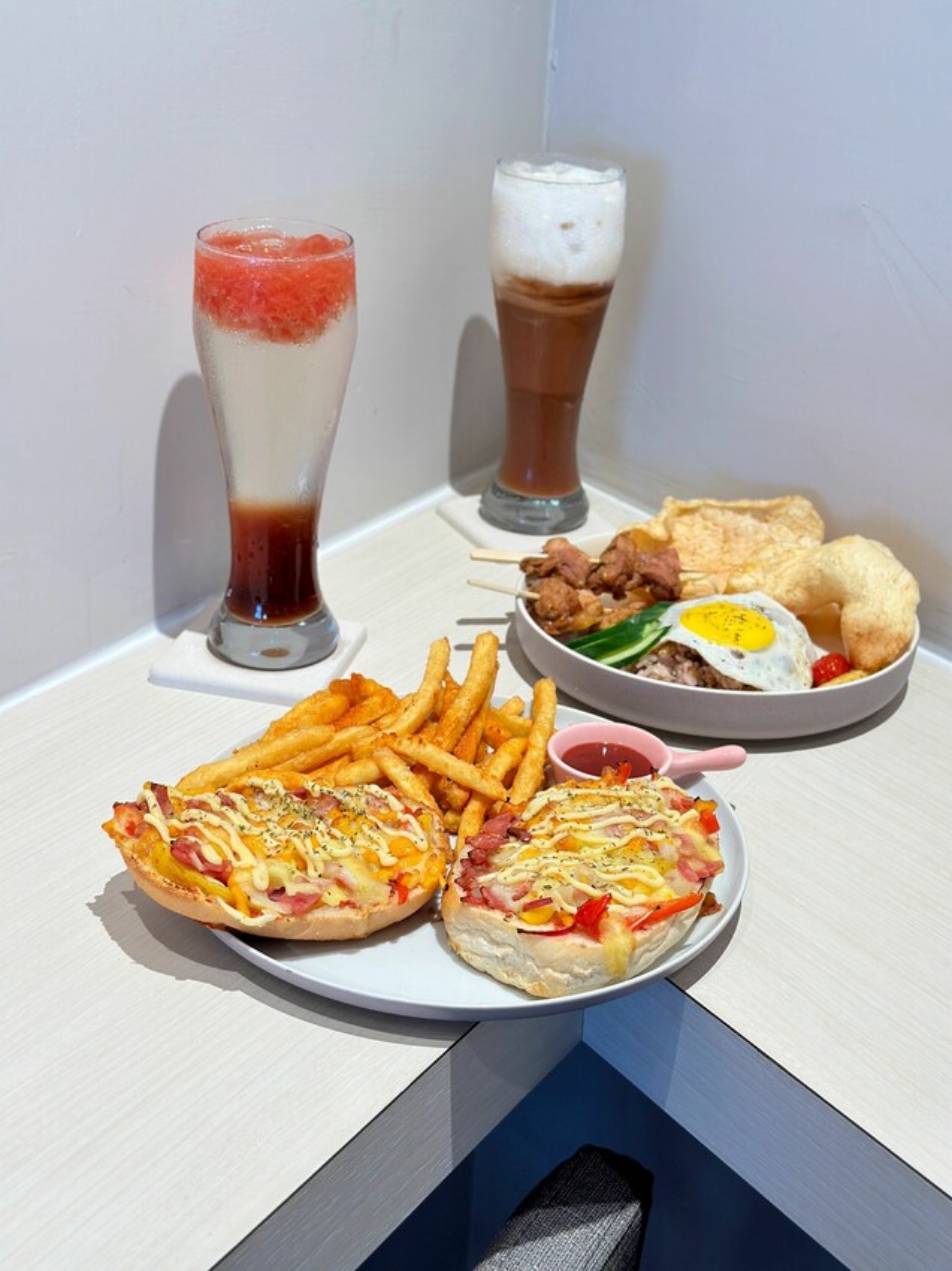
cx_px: 476
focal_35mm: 48
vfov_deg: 39.7
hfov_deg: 30.3
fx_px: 1761
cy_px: 636
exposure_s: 1/120
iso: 100
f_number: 1.78
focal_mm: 6.86
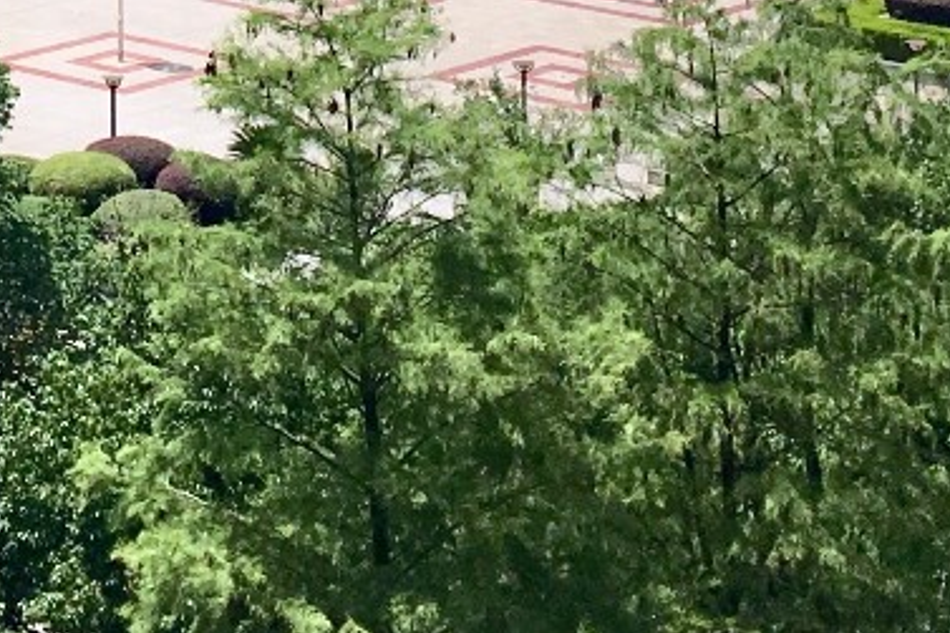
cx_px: -30
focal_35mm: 128
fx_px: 3376
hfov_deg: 15.7
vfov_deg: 9.7
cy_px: -797
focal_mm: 4.15
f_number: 2.2
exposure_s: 1/2747
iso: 25
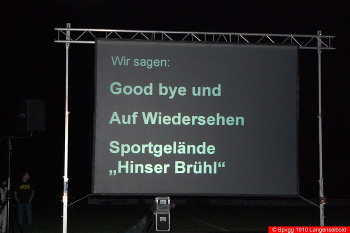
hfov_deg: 27.0
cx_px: 175
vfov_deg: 18.1
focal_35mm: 75
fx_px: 728
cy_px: 116
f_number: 5.6
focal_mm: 50
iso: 1600
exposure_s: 1/60
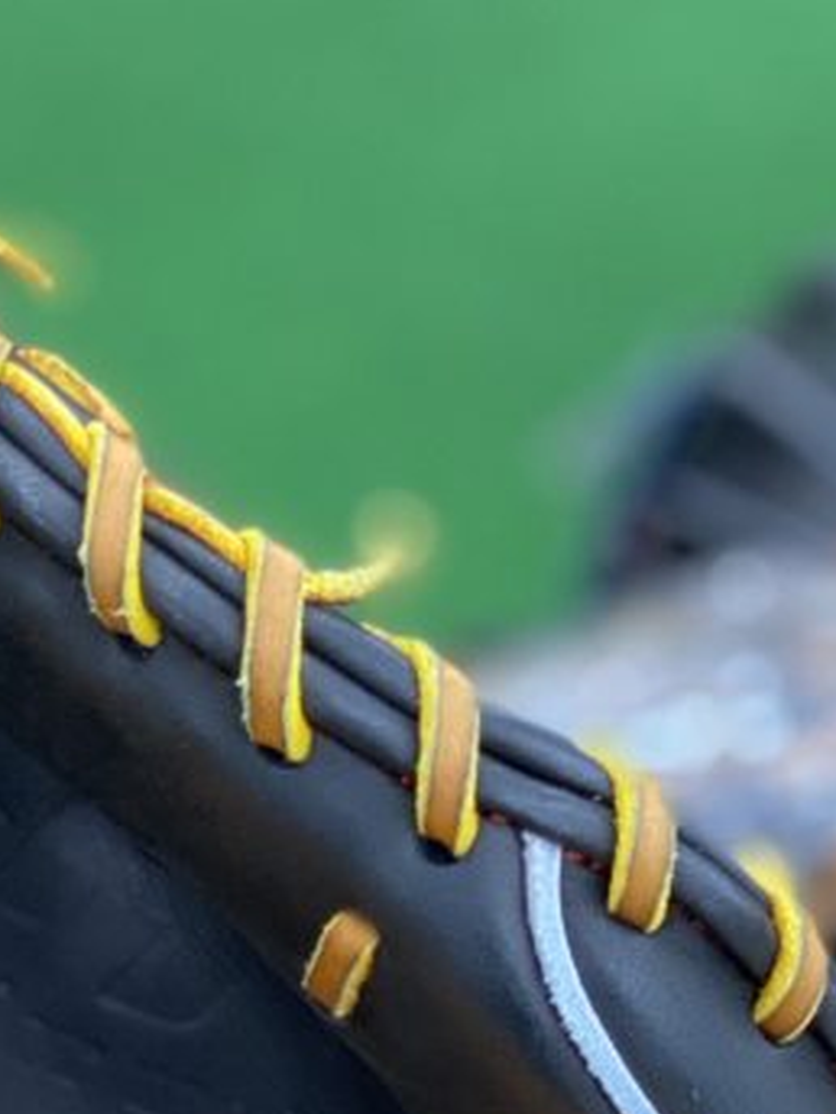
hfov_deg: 9.3
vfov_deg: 12.4
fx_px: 5056
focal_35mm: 157
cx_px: -253
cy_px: 1085
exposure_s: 1/74
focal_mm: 6
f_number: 2
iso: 250
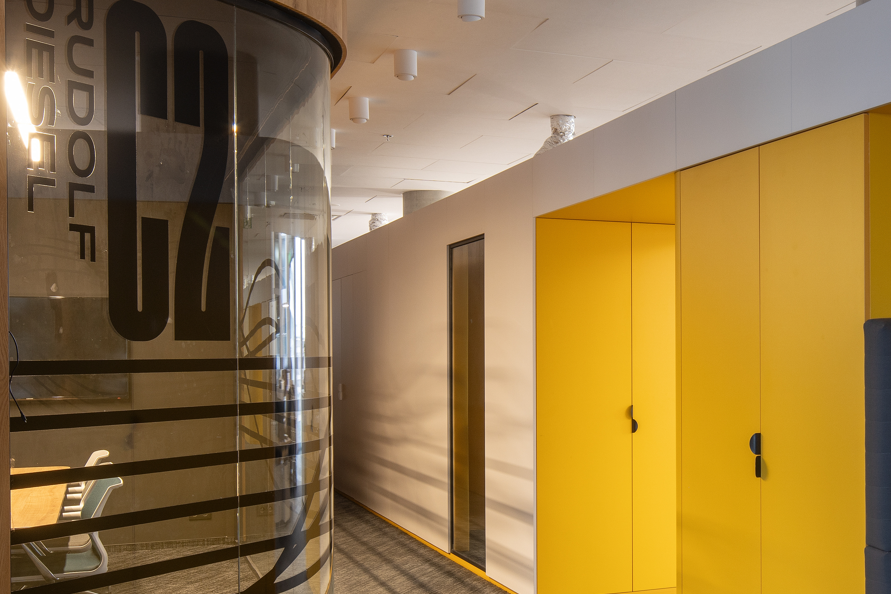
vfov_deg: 29.8
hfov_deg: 42.5
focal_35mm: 45
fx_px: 1114
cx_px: 647
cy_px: 349
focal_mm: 17
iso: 100
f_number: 11
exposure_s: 4
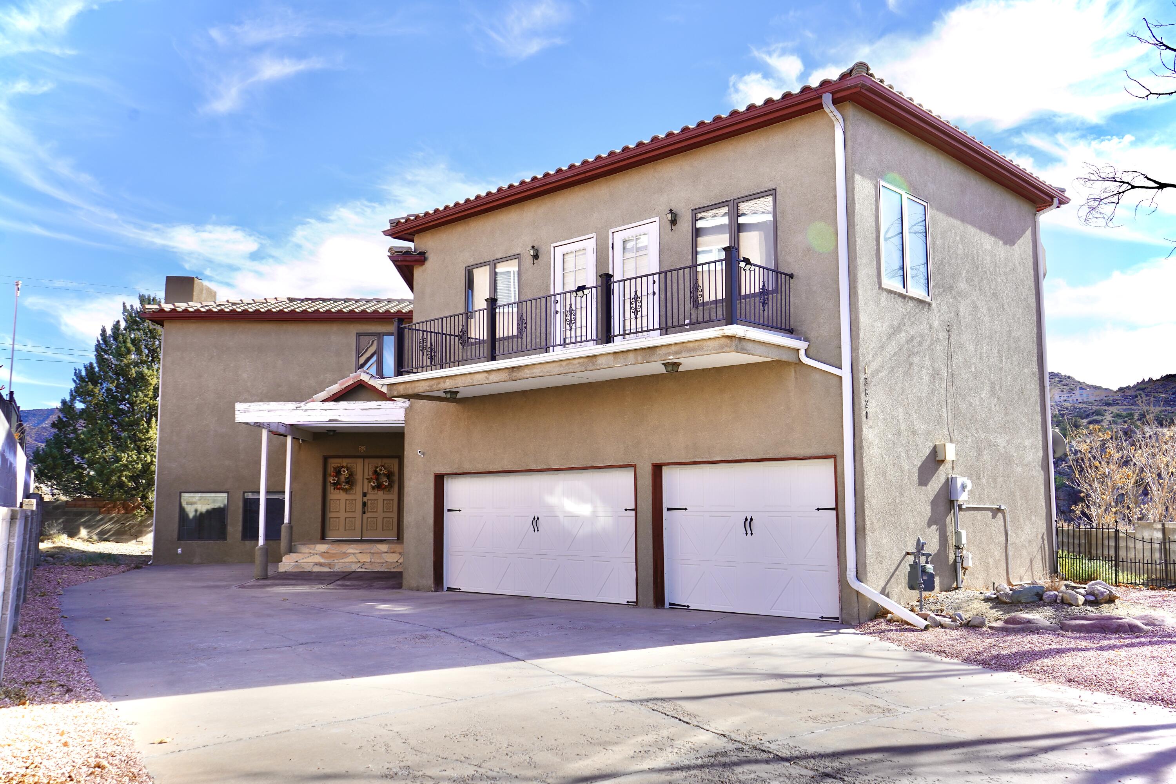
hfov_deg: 60.3
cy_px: 392
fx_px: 1013
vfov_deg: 42.3
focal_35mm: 31
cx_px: 588
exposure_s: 1/125
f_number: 8
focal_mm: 31
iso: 100
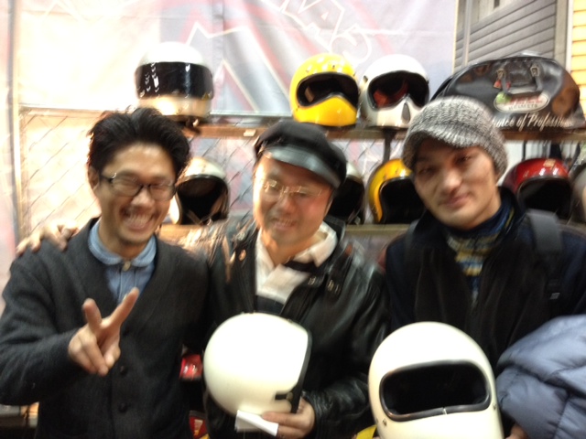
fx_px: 593
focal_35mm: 35
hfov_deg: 52.6
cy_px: 220
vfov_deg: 40.7
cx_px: 293
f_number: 2.4
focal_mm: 4.28
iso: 250
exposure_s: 1/20
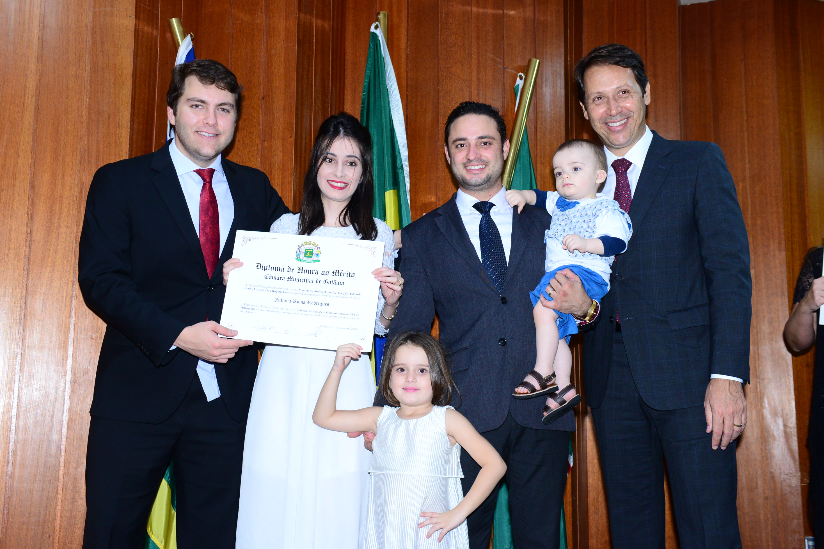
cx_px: 420
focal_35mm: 41
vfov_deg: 32.6
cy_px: 270
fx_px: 938
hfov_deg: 47.4
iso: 2000
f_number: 5.6
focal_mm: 40
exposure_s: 1/125
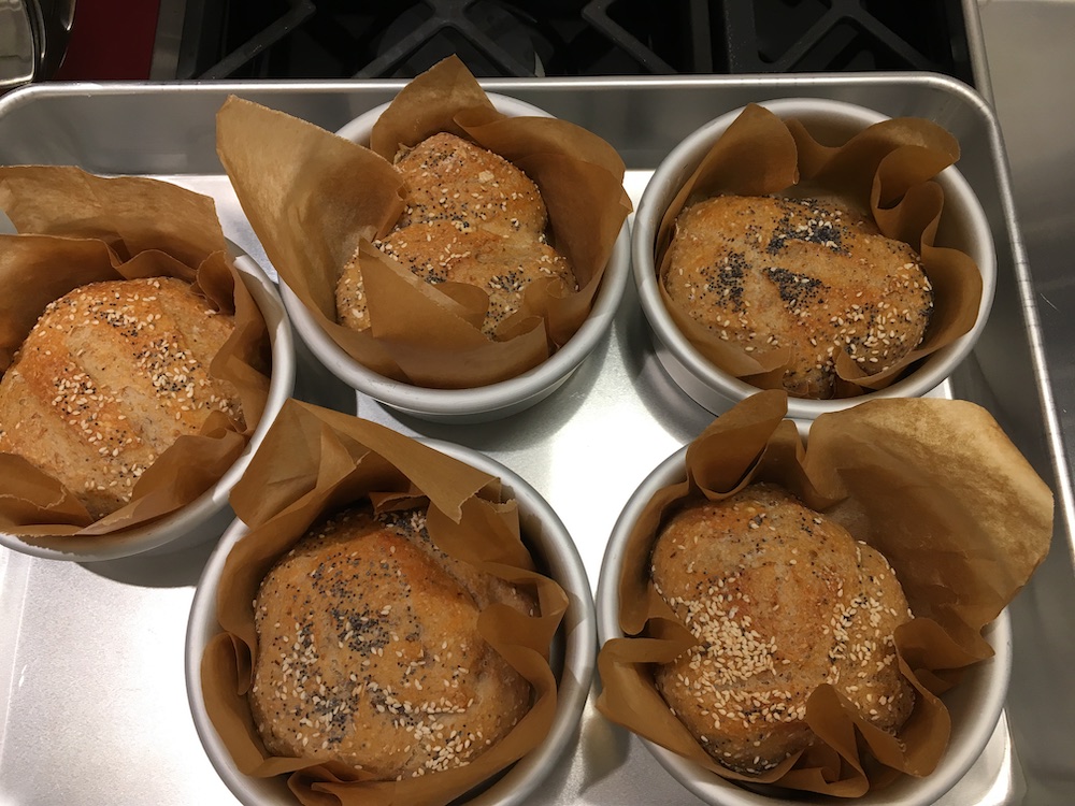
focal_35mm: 29
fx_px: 901
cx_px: 538
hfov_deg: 61.7
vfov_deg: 48.2
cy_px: 403
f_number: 2.2
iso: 32
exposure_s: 1/30
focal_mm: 4.15
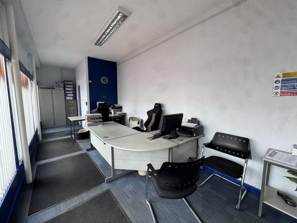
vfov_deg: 85.7
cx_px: 148
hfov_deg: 102.1
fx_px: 120
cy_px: 112
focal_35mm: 14
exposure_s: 1/99
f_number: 2.2
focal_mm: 2.22
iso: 100
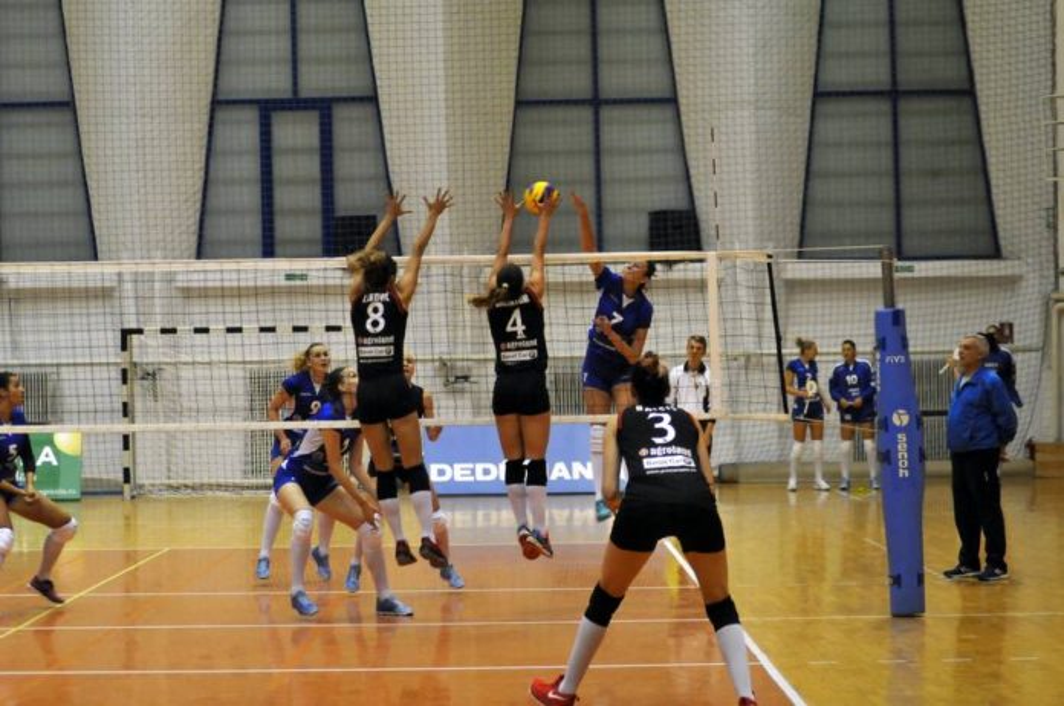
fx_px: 3099
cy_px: 353
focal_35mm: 105
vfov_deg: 13.0
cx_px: 532
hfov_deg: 19.5
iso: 1600
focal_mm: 70
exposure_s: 1/250
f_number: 4
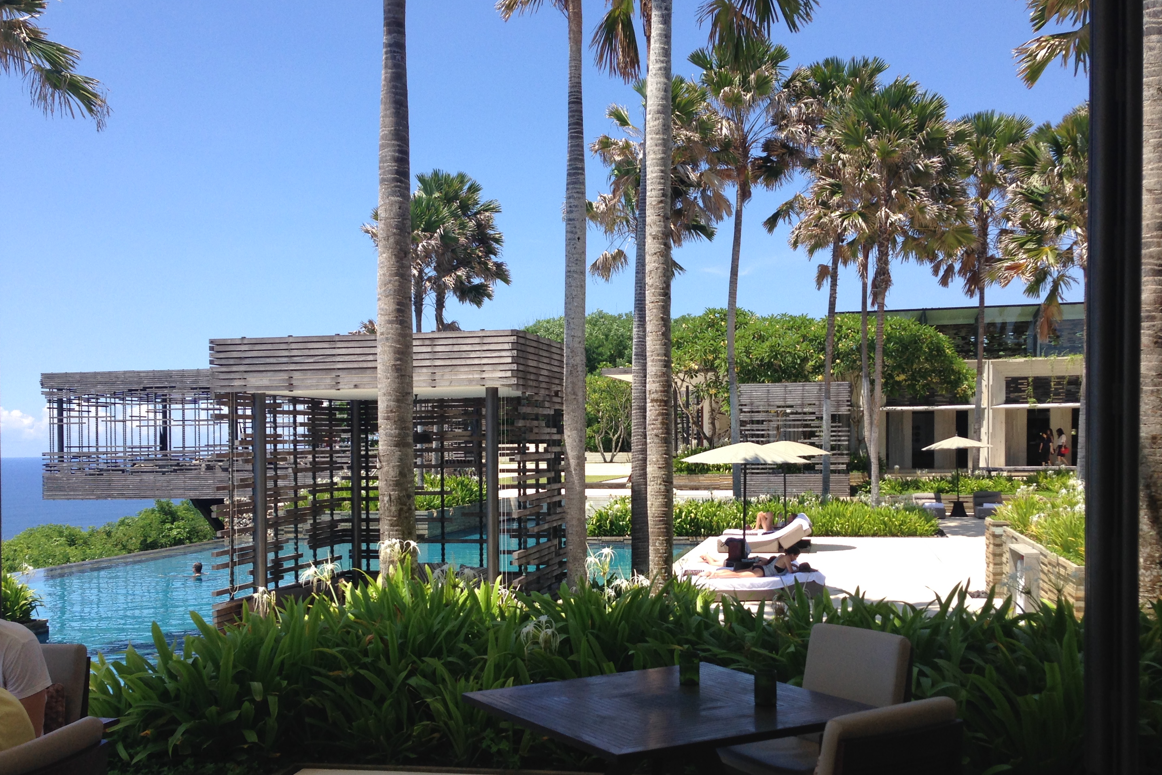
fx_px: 1259
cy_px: 467
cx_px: 589
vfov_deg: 34.1
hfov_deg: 49.5
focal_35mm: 39
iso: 50
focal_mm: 4.12
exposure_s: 1/1178
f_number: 2.4
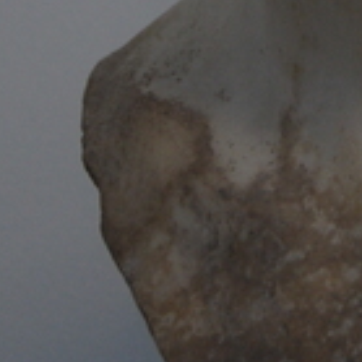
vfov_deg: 6.4
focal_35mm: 268
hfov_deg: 6.5
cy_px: -227
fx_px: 3171
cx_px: 438
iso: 1000
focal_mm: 44
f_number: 4.5
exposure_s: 1/80
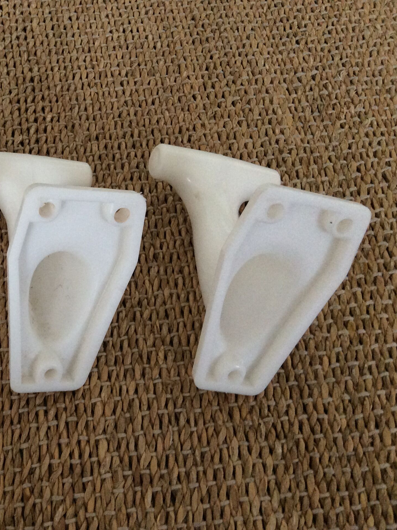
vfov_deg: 43.8
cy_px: 265
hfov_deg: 32.6
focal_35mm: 43
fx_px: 657
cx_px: 76
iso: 160
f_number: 2.4
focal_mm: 3.3
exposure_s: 1/25
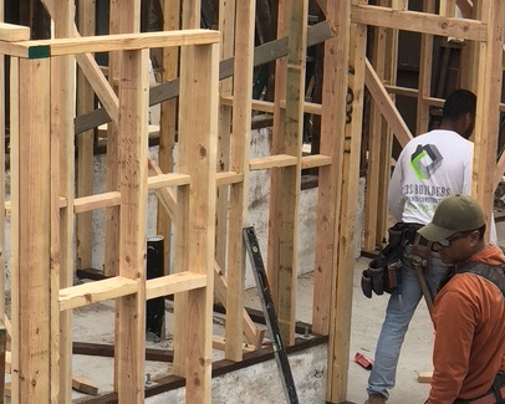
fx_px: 1914
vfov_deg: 12.0
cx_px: 379
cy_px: 273
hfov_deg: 15.0
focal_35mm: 128
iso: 16
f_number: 2.4
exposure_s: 1/461
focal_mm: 6
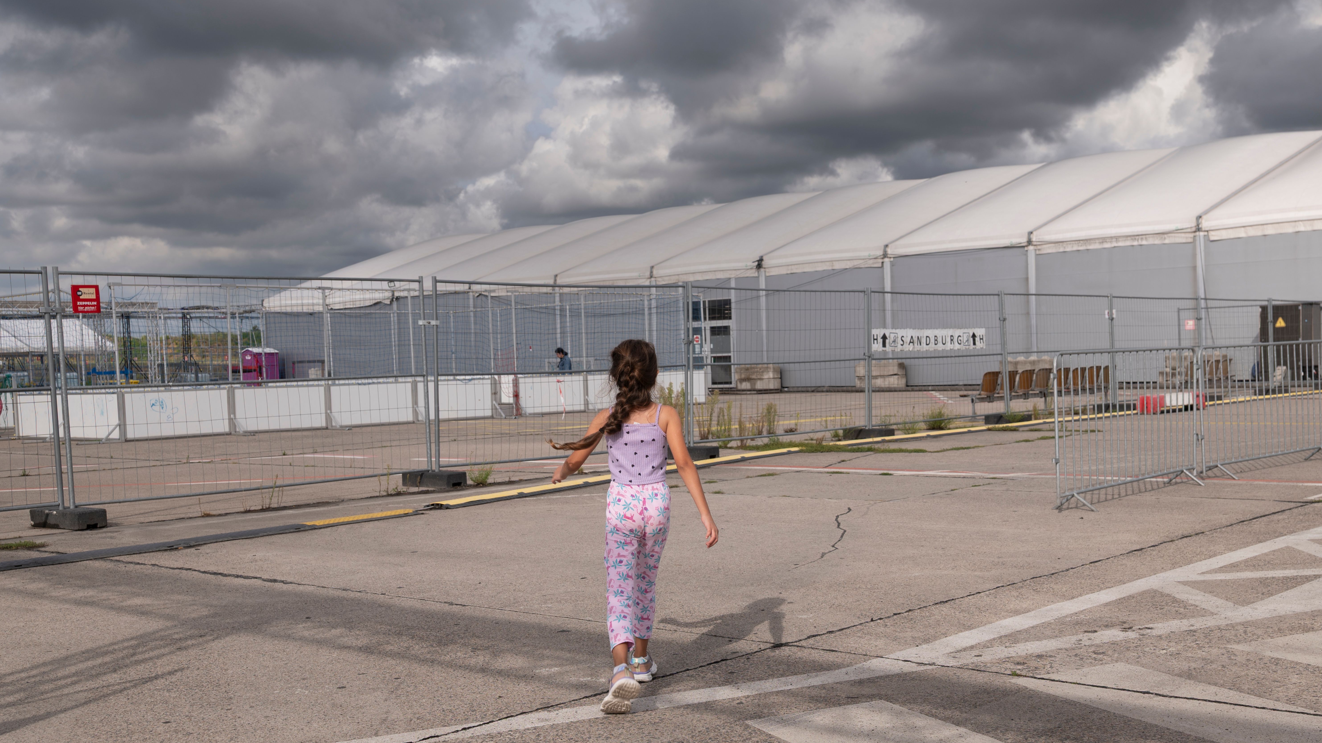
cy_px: 364
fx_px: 1192
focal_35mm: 34
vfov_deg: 34.6
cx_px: 670
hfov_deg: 58.0
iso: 100
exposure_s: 1/320
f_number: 7.1
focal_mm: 32
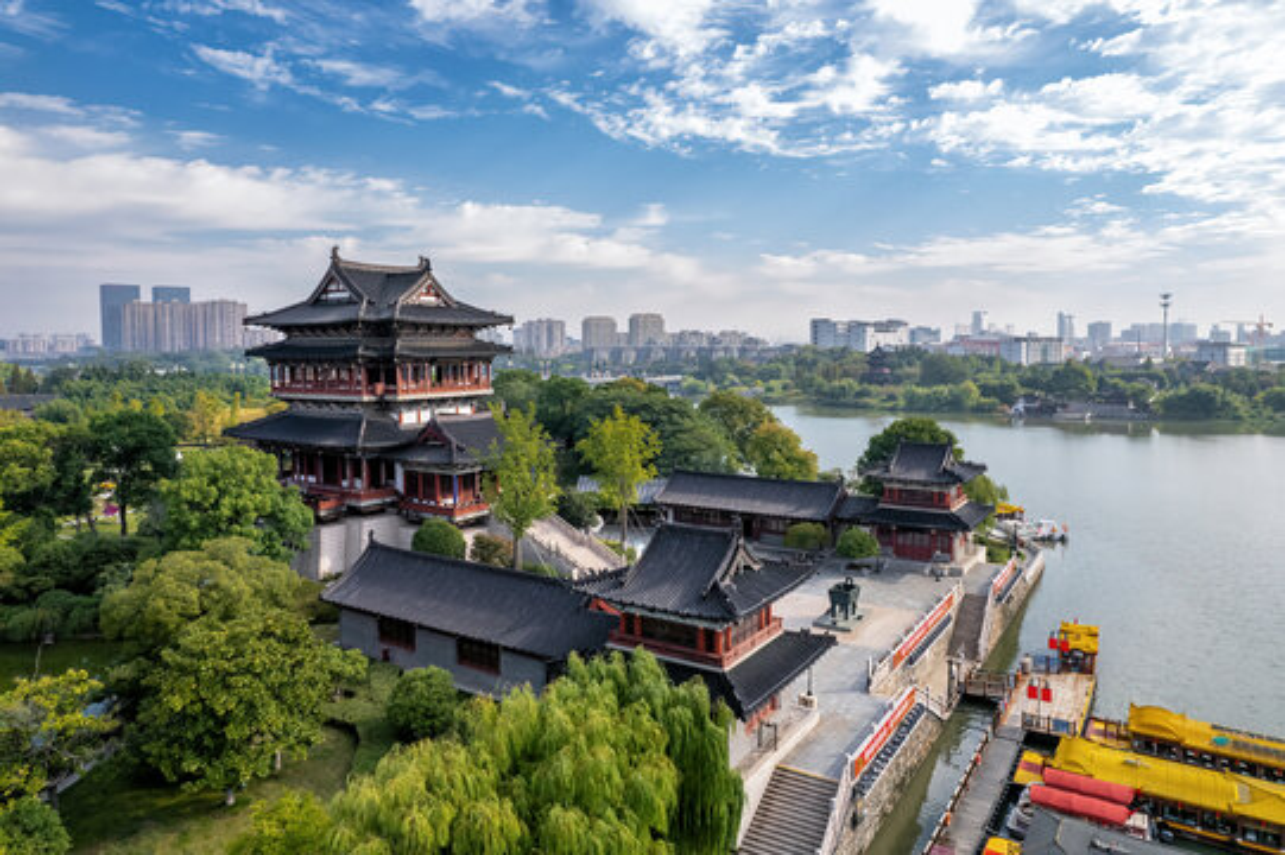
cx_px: 642
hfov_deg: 78.6
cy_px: 428
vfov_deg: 57.2
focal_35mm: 22
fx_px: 785
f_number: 2.8
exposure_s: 1/1000
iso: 100
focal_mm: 8.38
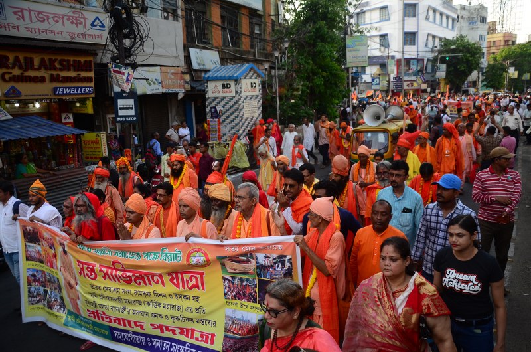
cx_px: 266
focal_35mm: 32
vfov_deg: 41.5
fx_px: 464
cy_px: 176
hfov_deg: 59.6
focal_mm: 21
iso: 400
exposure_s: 1/500
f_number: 3.8
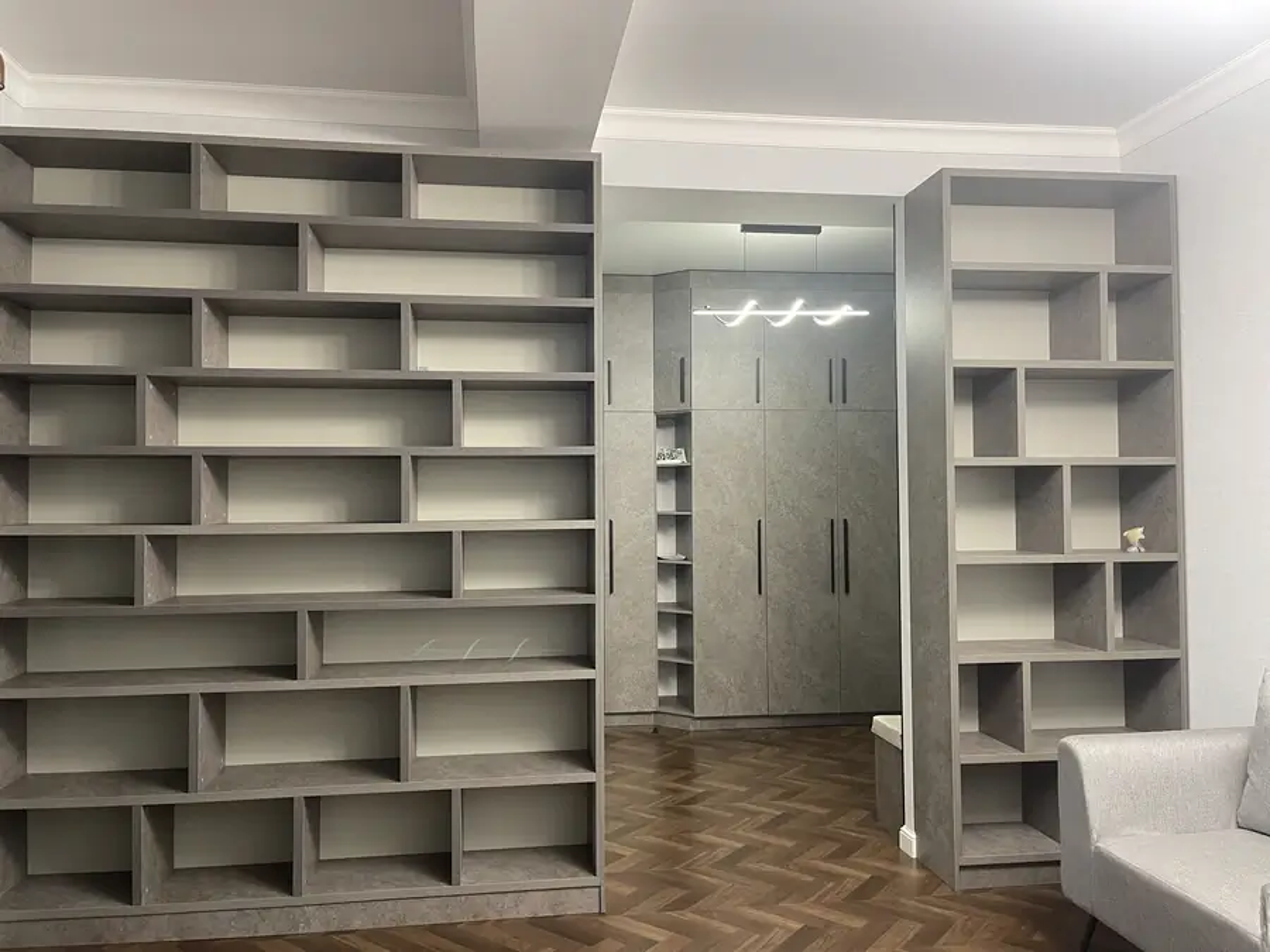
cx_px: 635
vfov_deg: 54.9
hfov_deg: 69.4
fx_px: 917
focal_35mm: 25
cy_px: 476
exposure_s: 1/50
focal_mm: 5.1
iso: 125
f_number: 1.6
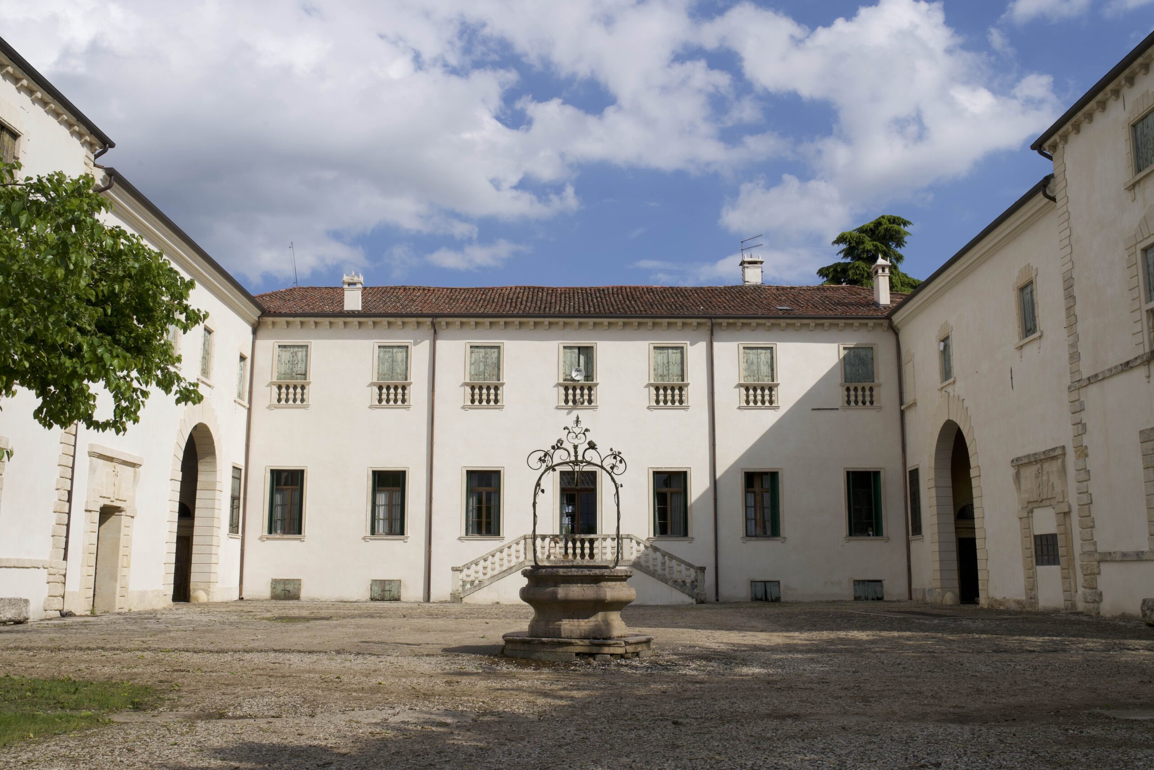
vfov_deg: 37.9
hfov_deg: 54.4
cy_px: 385
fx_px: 1122
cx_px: 577
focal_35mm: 35
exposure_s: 1/200
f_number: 16
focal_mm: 35
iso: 200
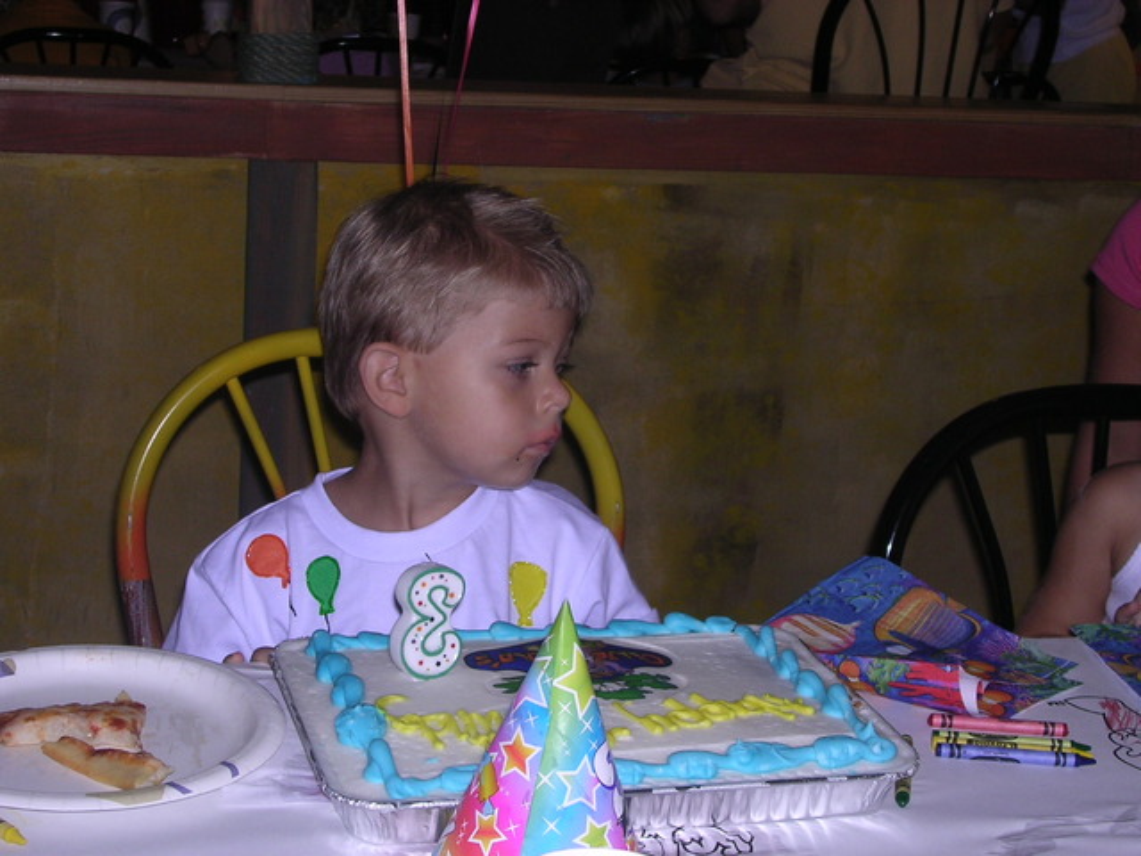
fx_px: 2208
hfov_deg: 29.0
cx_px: 570
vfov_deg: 21.9
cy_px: 428
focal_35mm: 67
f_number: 3.6
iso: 100
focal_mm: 10.2
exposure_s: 1/60.1
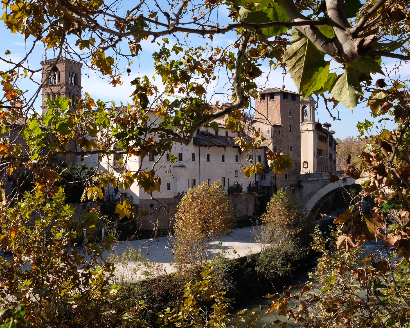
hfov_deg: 45.8
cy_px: 166
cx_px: 202
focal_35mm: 40
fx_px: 485
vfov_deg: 37.3
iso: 200
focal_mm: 23
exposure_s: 1/120
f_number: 11
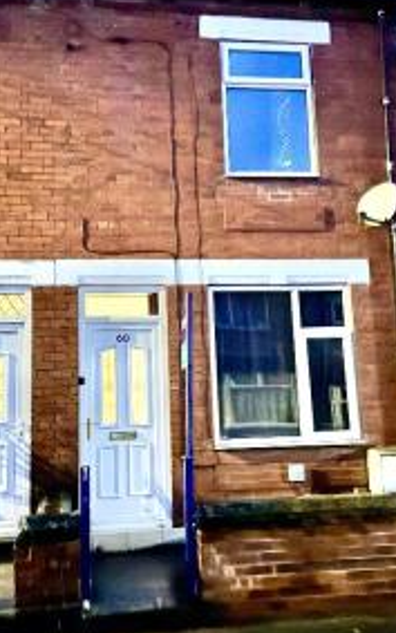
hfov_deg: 33.6
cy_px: 290
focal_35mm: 38
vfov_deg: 51.5
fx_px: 656
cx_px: 178
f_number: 1.78
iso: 2000
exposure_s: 1/9
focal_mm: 6.76
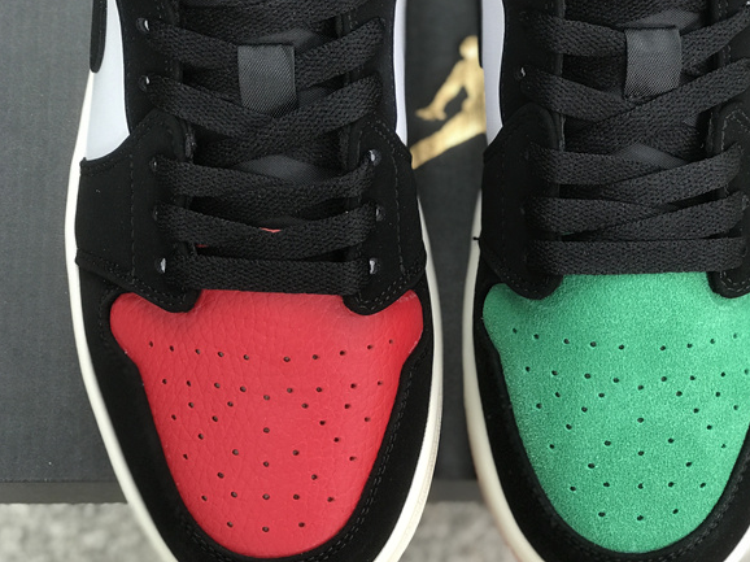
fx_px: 1581
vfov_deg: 20.1
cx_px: 458
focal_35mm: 73
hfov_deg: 26.6
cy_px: 330
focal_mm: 6.6
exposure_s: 1/50
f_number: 2.8
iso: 64
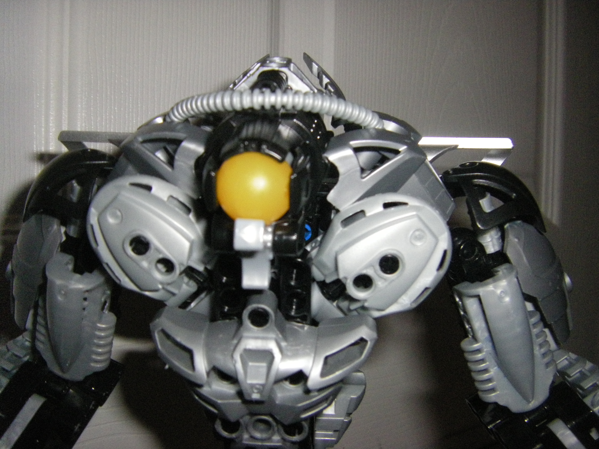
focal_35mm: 38
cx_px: 300
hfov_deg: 49.0
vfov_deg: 37.7
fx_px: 658
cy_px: 224
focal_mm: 6.3
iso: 640
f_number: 7
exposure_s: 1/50
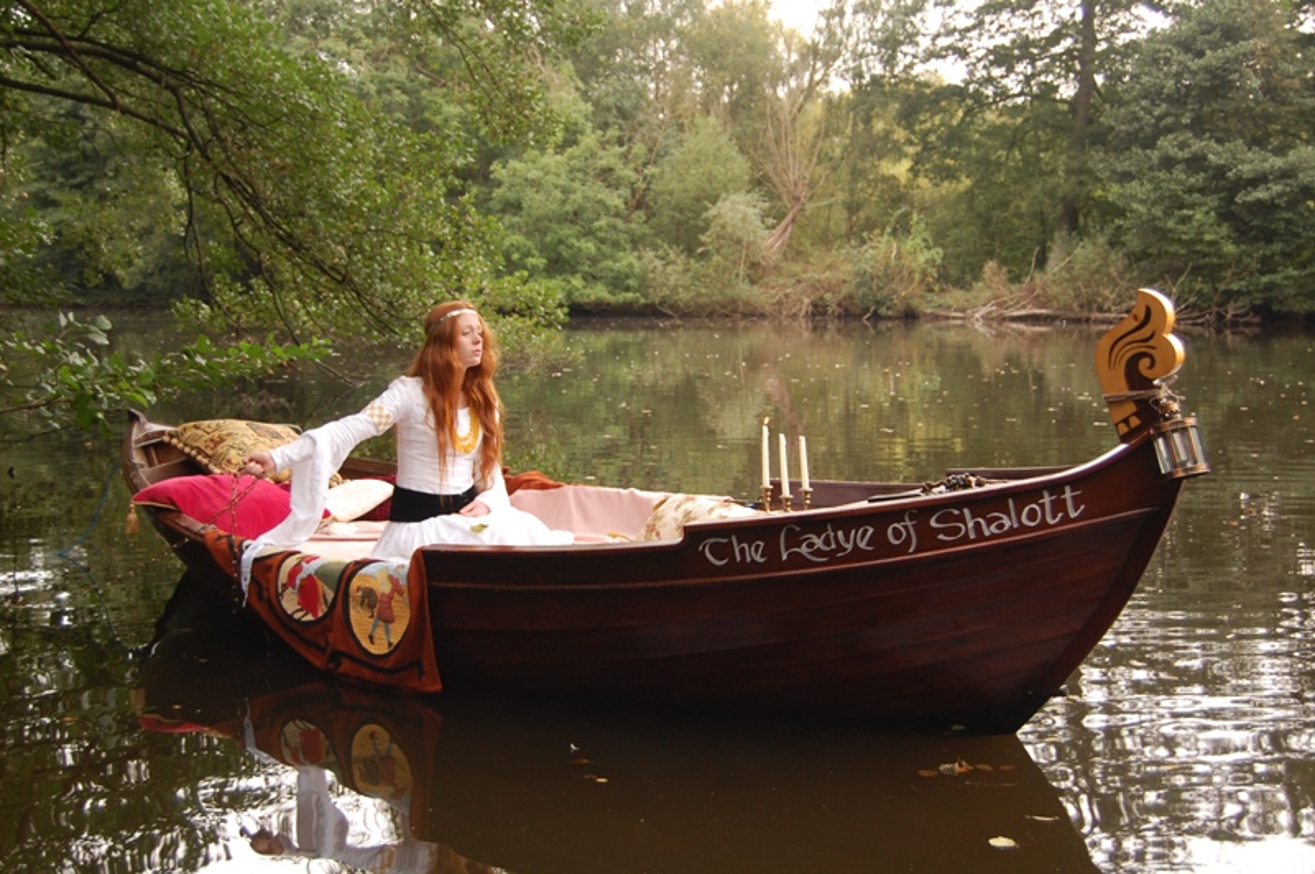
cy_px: 437
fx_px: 1752
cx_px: 658
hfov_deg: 41.1
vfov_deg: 28.0
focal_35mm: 48
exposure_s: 1/50
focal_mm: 32
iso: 400
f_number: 4.5
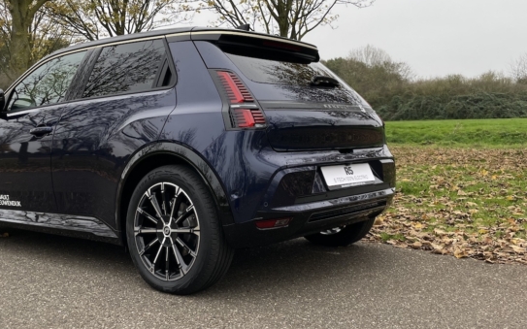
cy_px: 114
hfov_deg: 50.3
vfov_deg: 32.5
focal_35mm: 39
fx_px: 560
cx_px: 240
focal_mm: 4.2
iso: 32
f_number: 1.6
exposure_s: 1/236
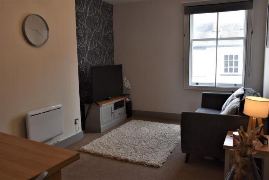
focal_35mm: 30
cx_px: 134
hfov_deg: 61.9
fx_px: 224
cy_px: 90
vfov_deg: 43.6
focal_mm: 20
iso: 400
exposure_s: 1/125
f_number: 5.6
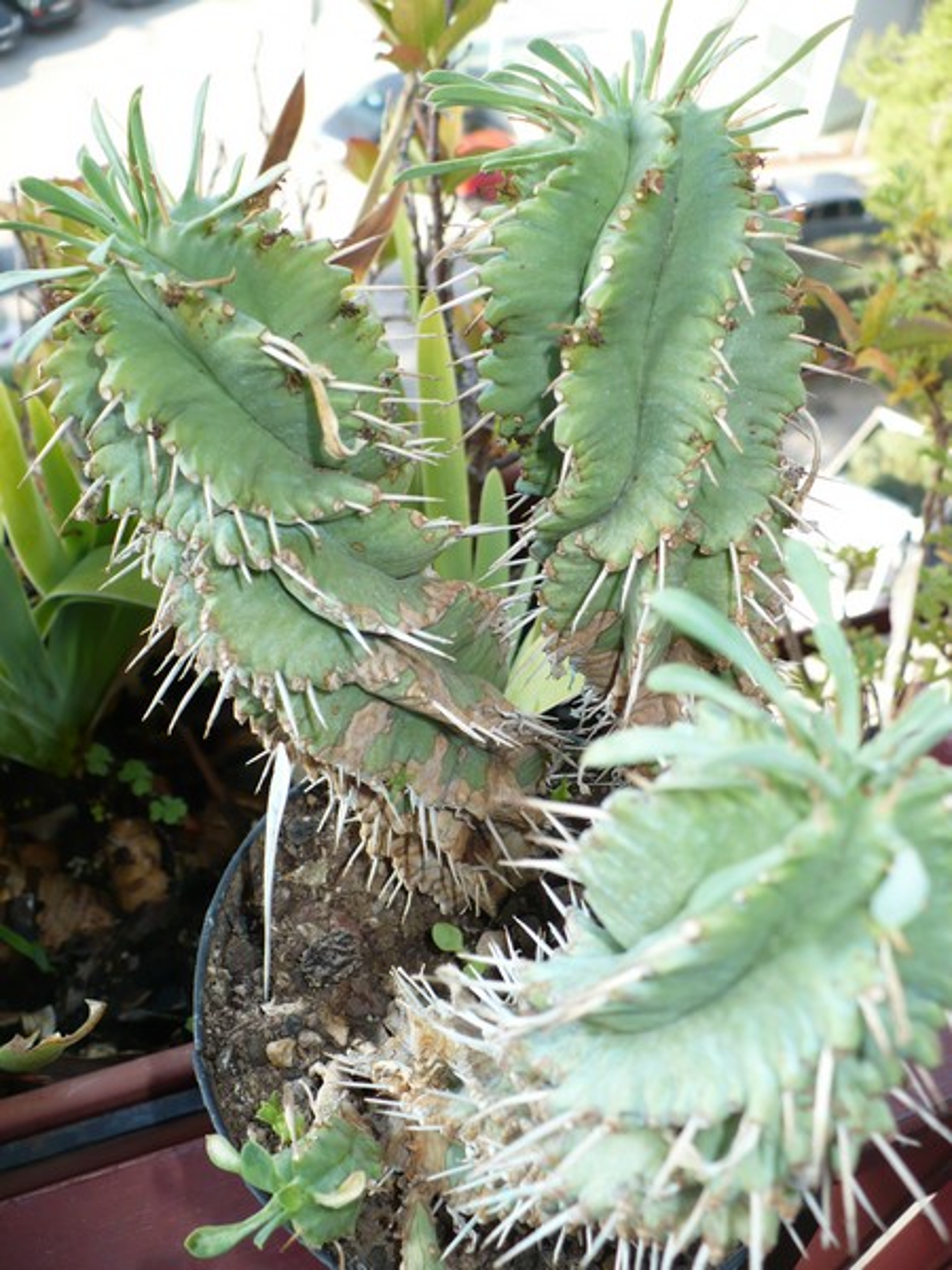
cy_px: 635
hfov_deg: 38.7
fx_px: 1357
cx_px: 476
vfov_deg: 50.1
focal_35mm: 37
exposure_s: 1/125
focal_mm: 6.1
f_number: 2.8
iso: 100
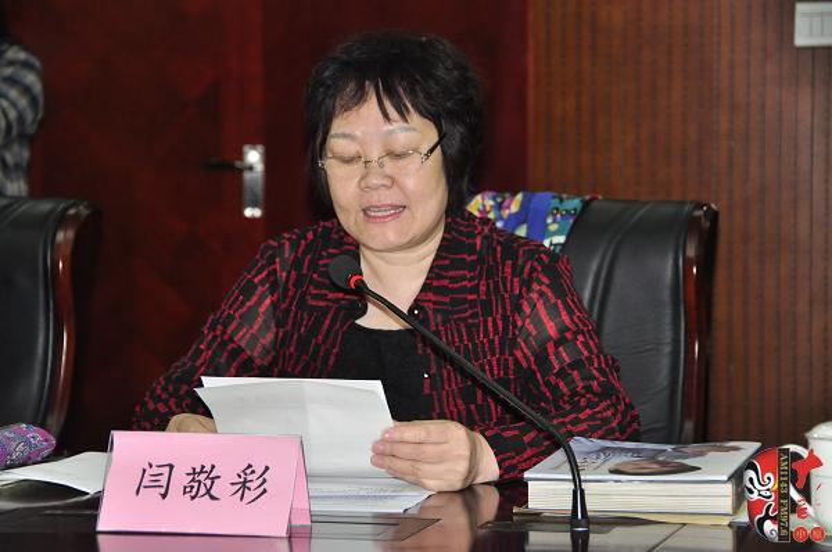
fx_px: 2769
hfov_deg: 17.1
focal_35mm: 120
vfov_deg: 11.4
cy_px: 276
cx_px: 416
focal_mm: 80
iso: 800
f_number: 5.6
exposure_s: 1/100
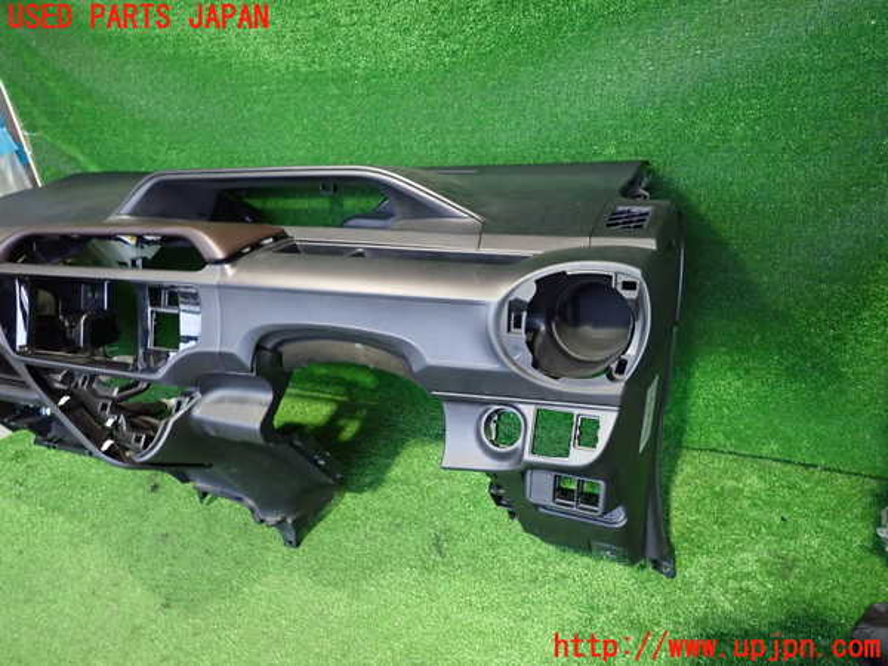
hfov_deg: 69.4
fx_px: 641
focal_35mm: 25
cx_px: 444
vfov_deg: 54.9
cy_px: 333
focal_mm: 4.5
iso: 640
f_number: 2
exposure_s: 1/30
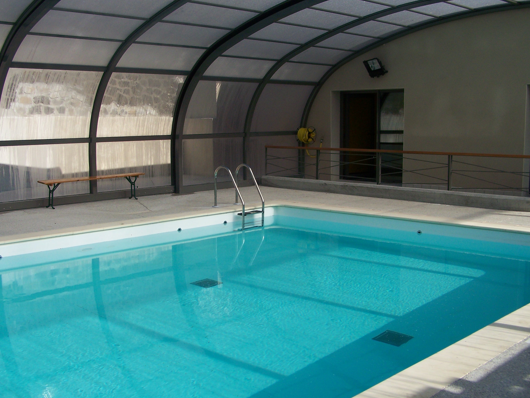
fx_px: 659
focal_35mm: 43
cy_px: 196
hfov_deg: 43.8
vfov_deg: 33.6
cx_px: 264
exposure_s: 1/1000
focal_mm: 6.3
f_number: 4
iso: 80
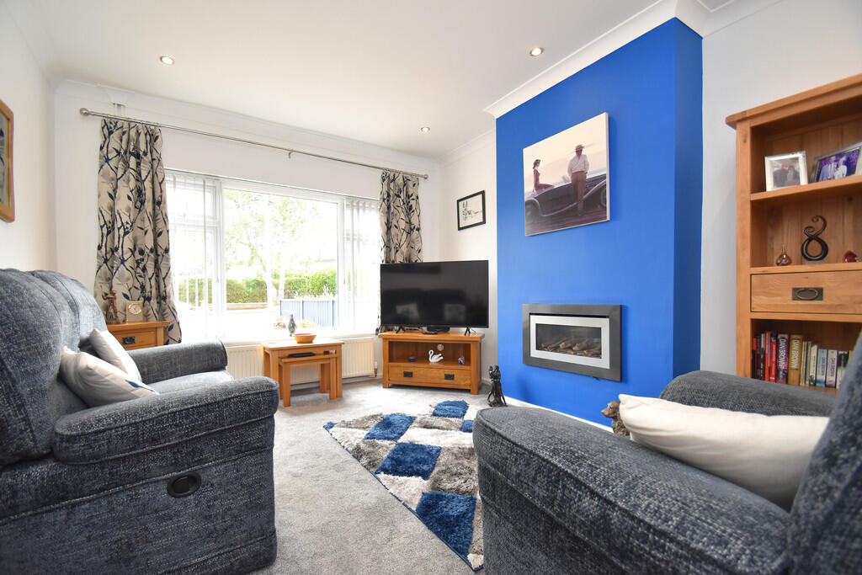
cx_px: 431
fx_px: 359
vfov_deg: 77.3
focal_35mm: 15
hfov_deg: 100.4
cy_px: 288
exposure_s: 1/160
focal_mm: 10
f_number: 4.5
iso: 800
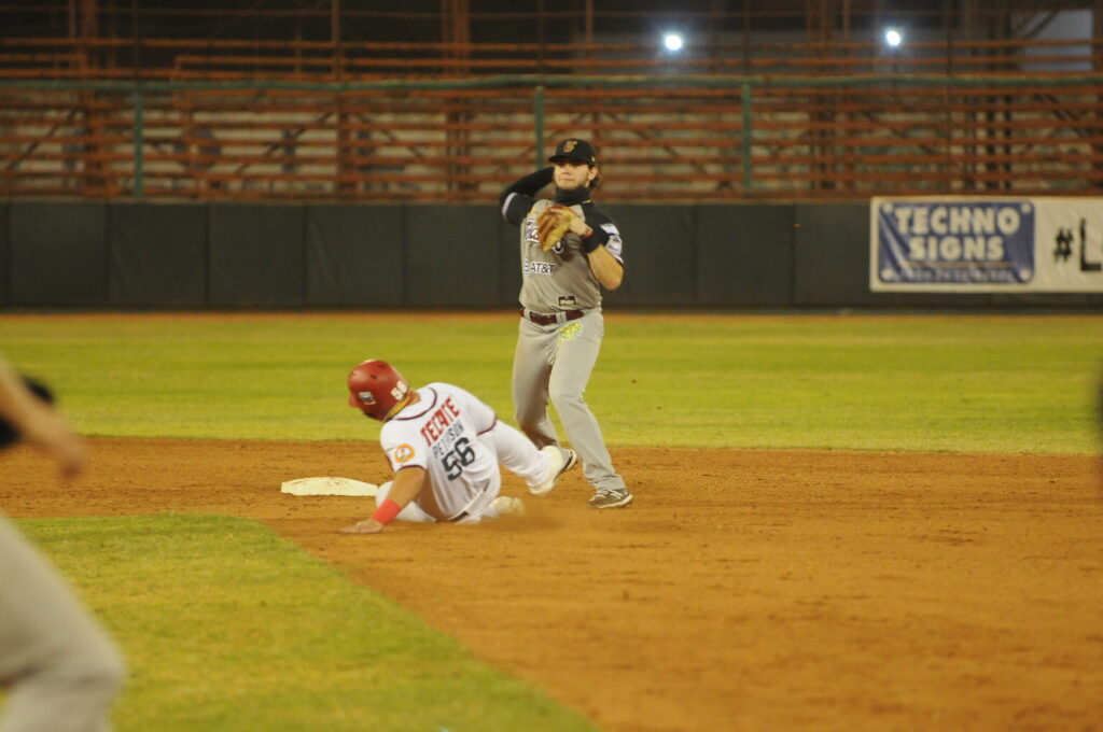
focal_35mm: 300
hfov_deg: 6.9
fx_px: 9180
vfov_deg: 4.6
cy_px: 366
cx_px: 552
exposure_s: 1/320
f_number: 2.8
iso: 2000
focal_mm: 200
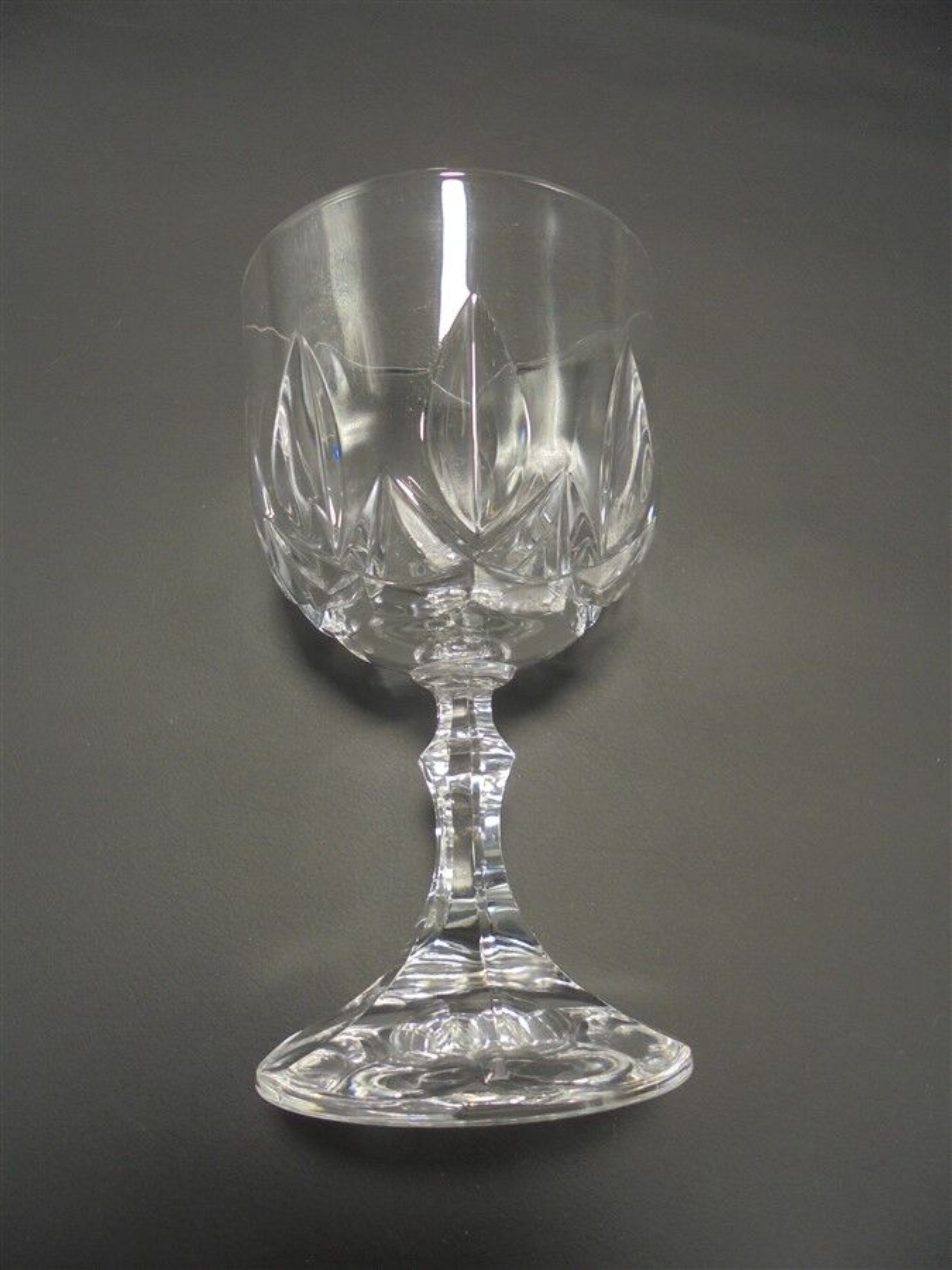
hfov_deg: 53.1
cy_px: 635
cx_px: 476
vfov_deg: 67.3
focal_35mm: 26
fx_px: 953
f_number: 3.5
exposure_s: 1/30
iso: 100
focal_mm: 4.6
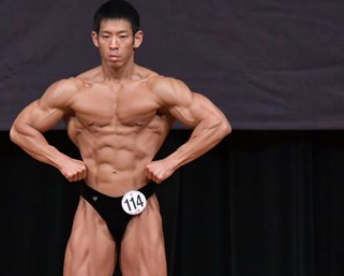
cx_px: 96
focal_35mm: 577
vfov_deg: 2.7
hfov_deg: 3.4
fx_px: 5876
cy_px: 222
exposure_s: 1/400
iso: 4000
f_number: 5.6
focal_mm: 170
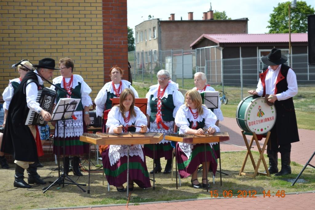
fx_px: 722
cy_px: 105
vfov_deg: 16.6
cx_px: 158
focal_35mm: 82
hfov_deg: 24.6
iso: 100
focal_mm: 55
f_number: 7.1
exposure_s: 1/200
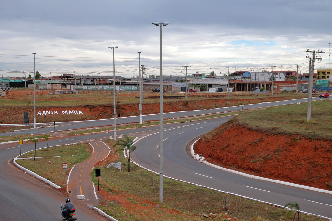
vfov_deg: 22.6
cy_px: 110
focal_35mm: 60
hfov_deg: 33.4
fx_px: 553
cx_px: 166
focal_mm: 40
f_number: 7.1
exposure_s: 1/200
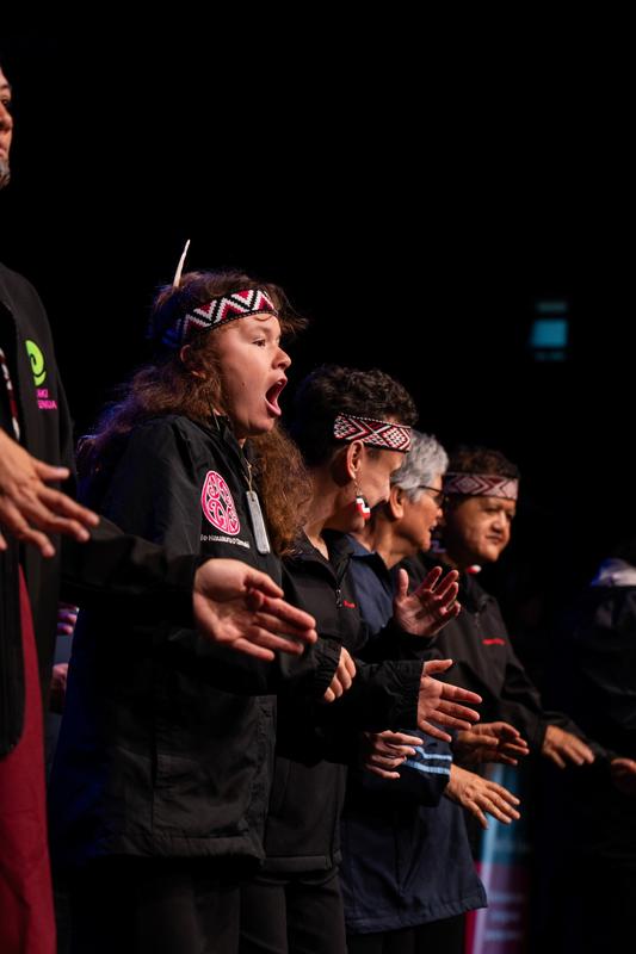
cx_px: 318
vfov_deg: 19.5
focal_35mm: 105
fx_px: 2783
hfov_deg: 13.0
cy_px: 477
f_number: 4
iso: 1600
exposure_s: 1/250
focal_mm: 105
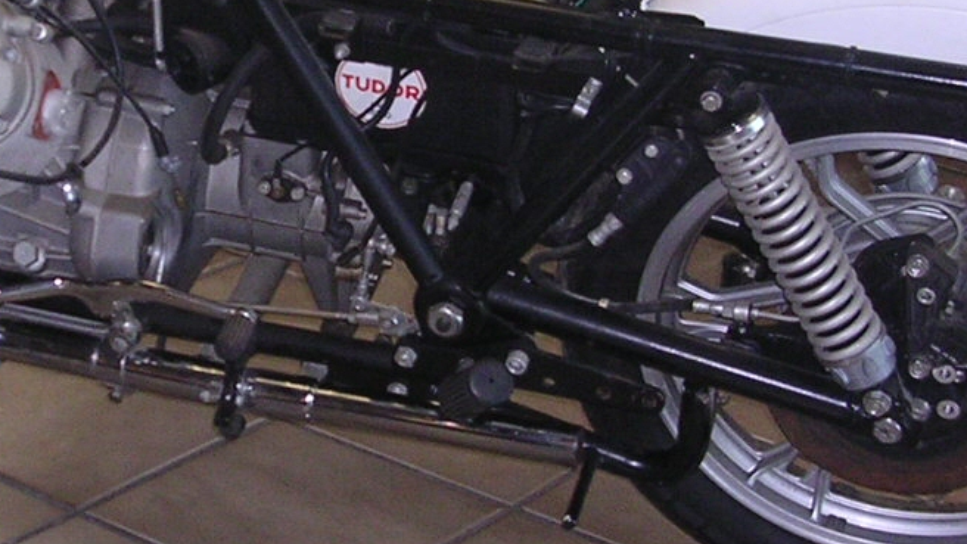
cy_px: 112
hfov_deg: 20.9
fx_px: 2590
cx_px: 190
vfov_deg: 11.9
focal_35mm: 101
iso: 203
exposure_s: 1/60.1
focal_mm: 5.8
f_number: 2.8
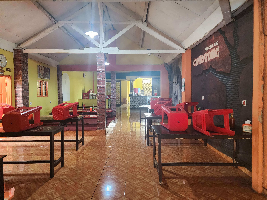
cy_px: 100
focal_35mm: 23
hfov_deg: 73.9
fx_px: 177
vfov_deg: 58.9
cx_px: 134
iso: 1000
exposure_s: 1/100
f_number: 1.8
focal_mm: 6.4
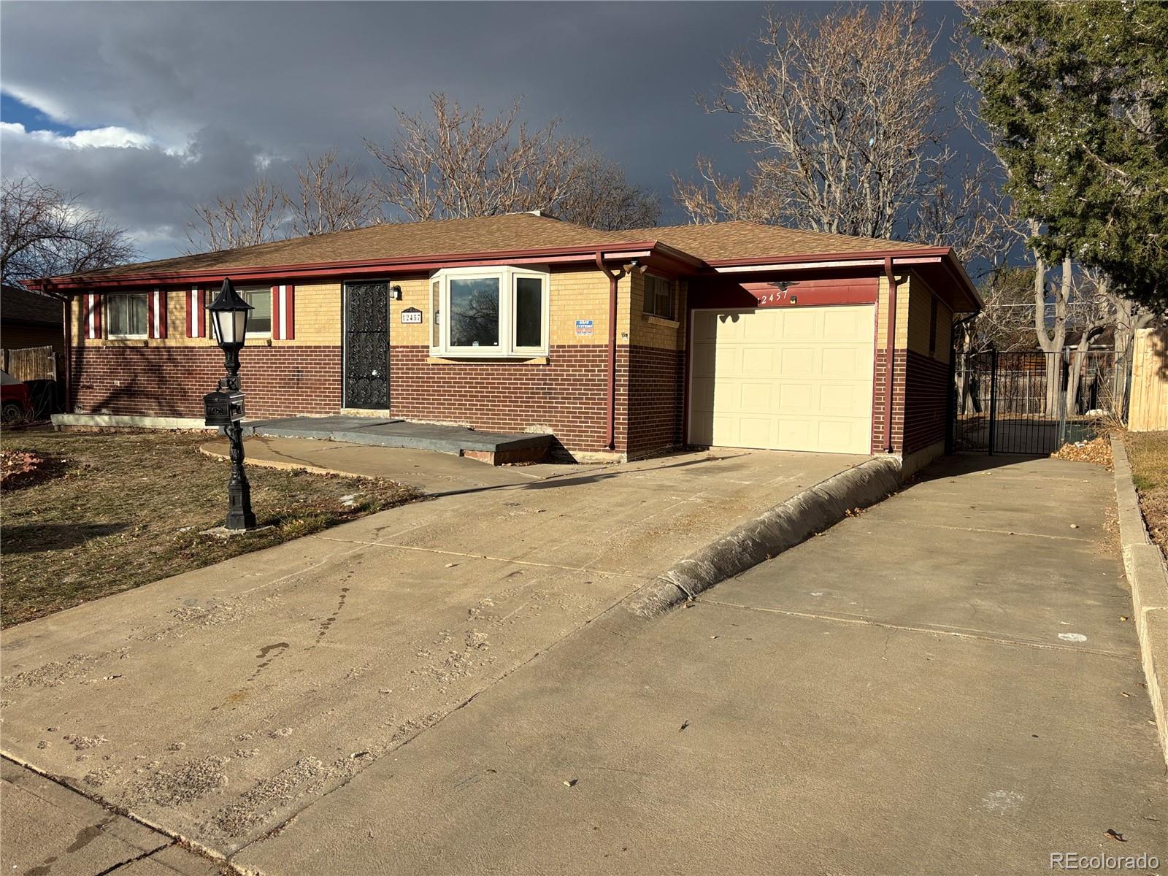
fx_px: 877
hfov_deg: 67.3
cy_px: 438
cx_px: 584
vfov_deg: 53.1
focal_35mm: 26
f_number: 1.6
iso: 50
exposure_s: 1/4065
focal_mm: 5.96
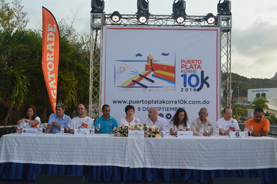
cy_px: 92
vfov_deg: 34.1
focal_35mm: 39
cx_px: 138
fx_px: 300
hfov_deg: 49.6
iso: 180
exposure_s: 1/125
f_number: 5.6
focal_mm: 26
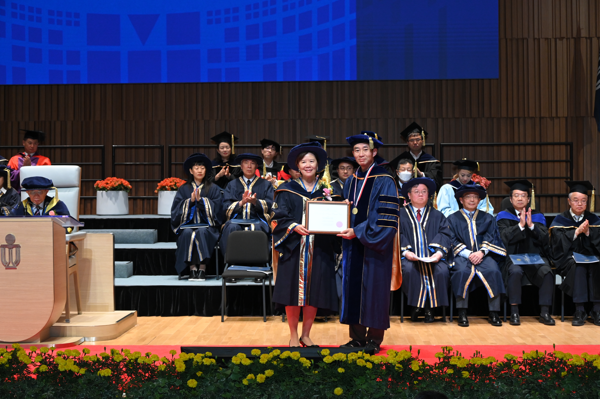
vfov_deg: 22.6
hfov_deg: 33.4
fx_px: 1000
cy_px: 200
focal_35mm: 60
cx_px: 300
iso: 3200
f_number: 7.1
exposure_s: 1/200
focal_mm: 60
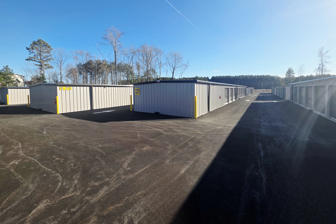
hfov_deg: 104.2
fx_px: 131
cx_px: 165
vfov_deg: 80.7
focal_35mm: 14
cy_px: 95
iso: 40
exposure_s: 1/1667
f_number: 1.9
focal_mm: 2.2
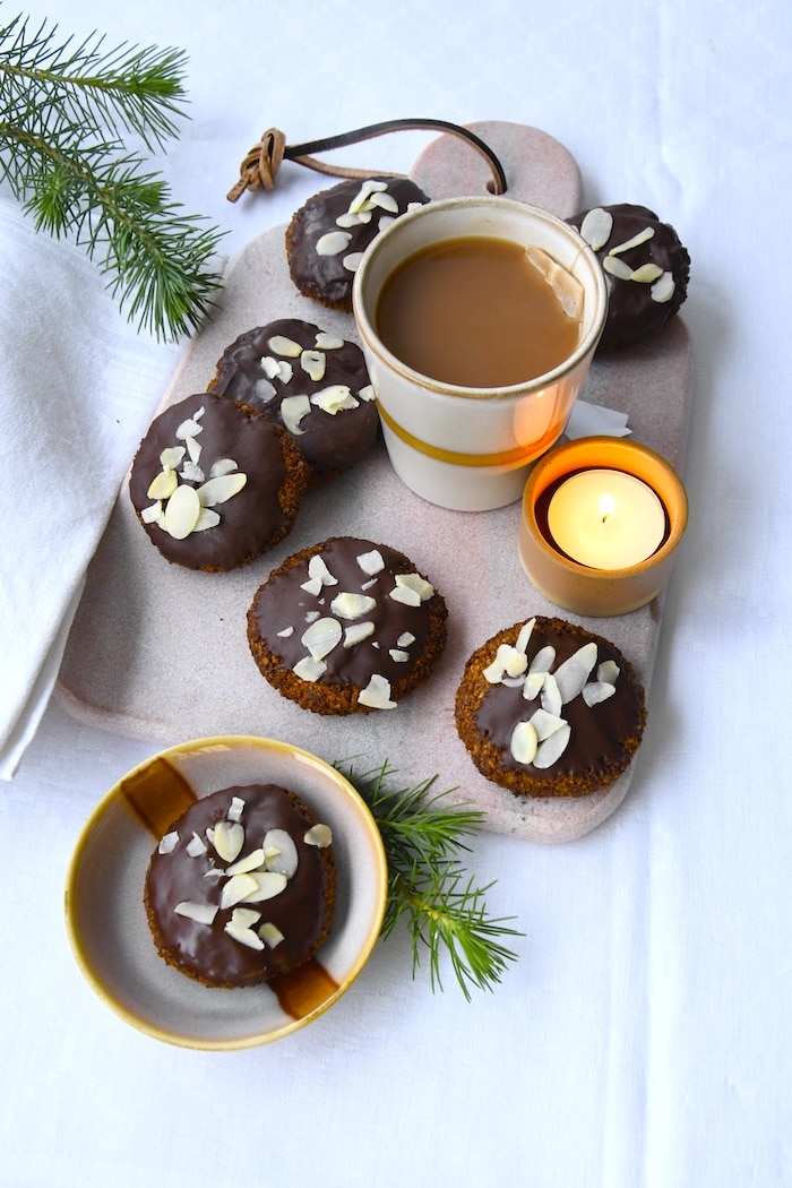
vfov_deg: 41.1
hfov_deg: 28.1
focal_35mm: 48
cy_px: 594
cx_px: 396
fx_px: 1584
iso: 2000
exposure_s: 1/60
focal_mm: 32
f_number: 11
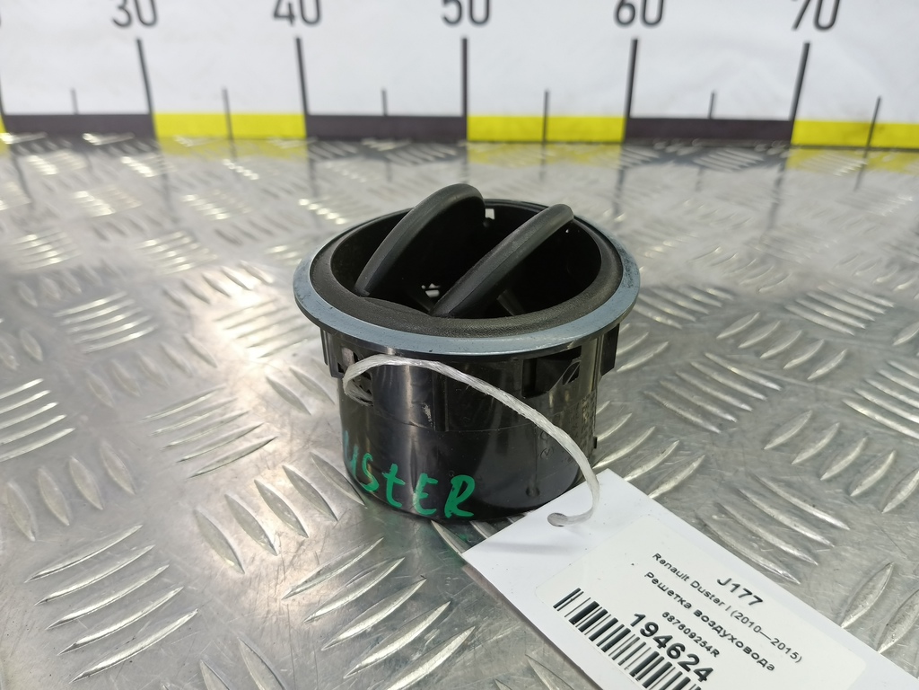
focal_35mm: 23
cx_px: 460
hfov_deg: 73.9
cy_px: 345
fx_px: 611
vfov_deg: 58.9
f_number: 1.6
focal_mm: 4.11
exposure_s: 1/50
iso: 153
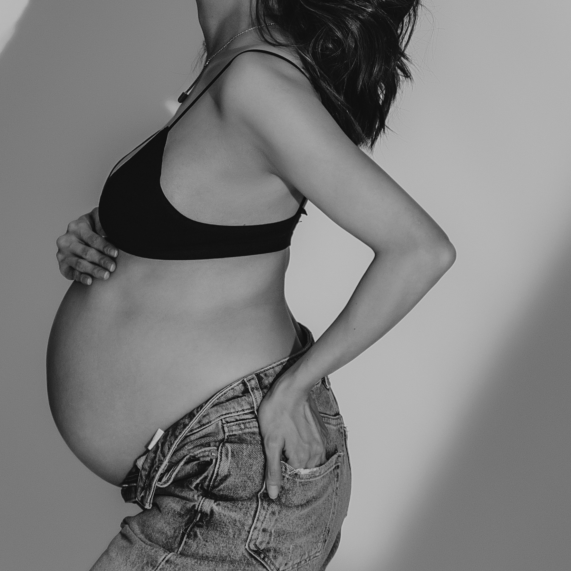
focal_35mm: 148
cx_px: 132
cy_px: 97
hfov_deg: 11.8
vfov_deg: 11.7
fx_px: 2762
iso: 1000
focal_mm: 75
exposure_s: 1/200
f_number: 2.8
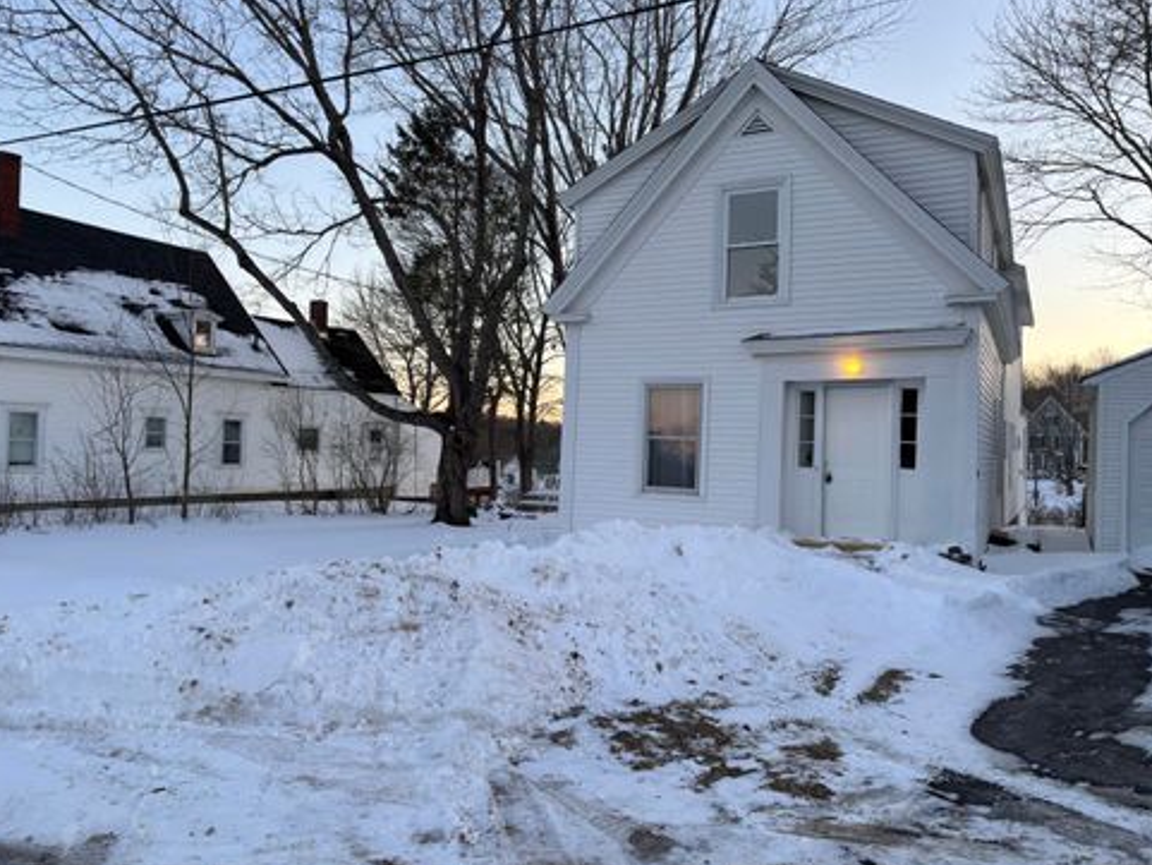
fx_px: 899
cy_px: 430
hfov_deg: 65.3
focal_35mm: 27
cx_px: 570
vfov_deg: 51.4
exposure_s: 1/150
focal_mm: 5.96
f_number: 1.6
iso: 40
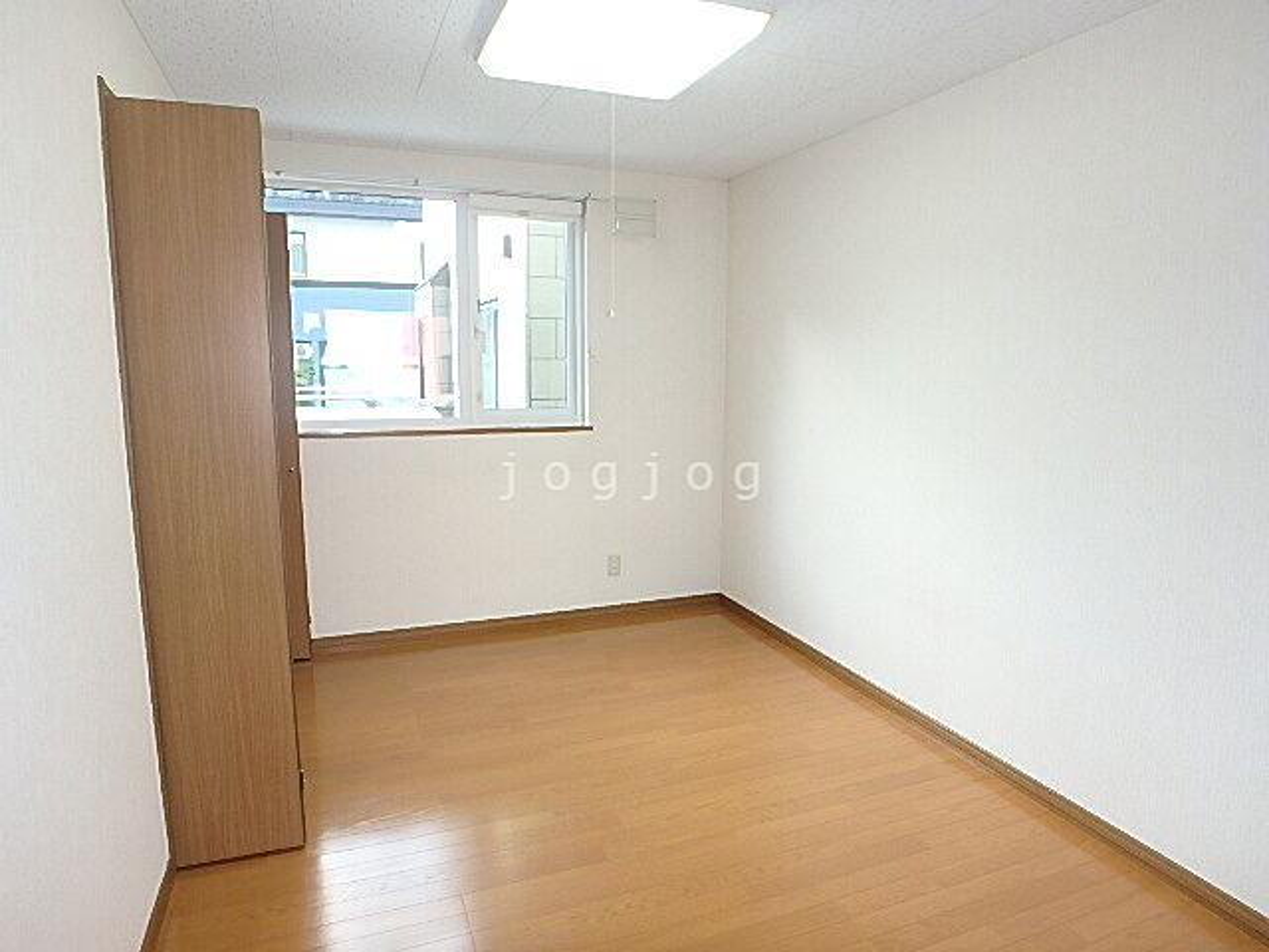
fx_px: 770
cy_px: 476
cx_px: 634
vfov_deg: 63.4
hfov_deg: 79.0
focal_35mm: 21
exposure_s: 1/60
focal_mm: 3.7
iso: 200
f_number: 3.5
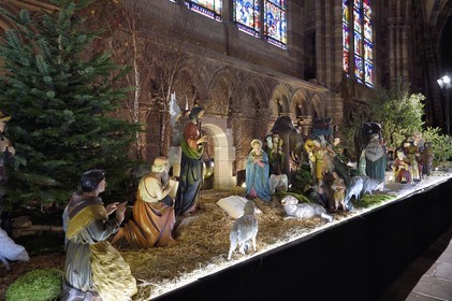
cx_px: 226
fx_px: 339
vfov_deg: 47.9
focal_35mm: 27
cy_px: 150
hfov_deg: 67.4
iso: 1600
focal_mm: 27
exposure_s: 1/20
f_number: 9
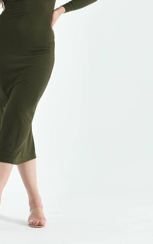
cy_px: 55
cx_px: 26
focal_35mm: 125
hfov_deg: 10.5
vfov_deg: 16.6
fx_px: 833
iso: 100
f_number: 5.6
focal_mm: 70
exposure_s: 1/125
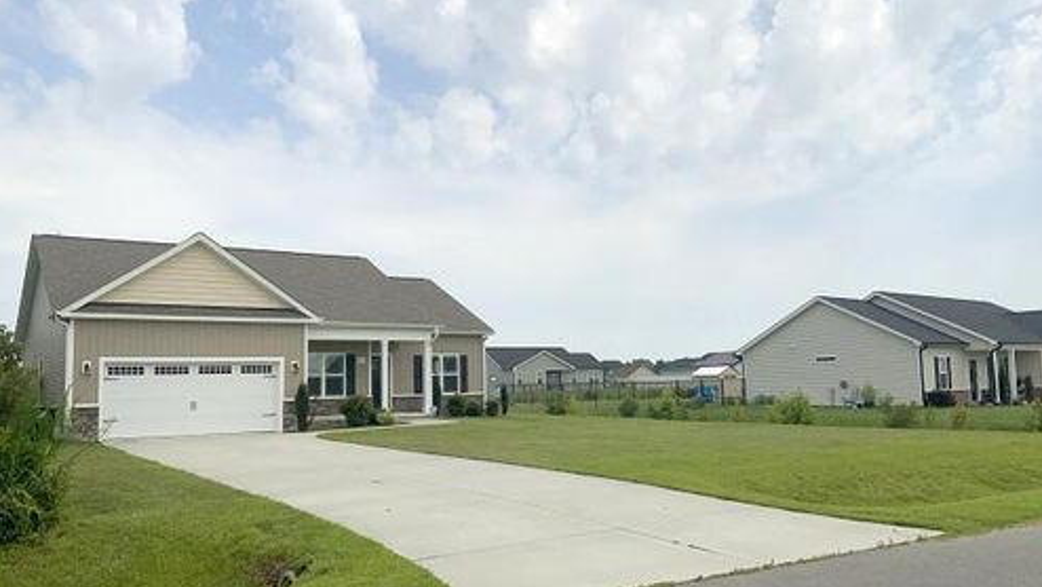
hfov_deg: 61.0
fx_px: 884
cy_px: 309
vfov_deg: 36.7
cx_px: 523
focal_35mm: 32
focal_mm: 3
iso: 20
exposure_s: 1/4405
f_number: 1.8
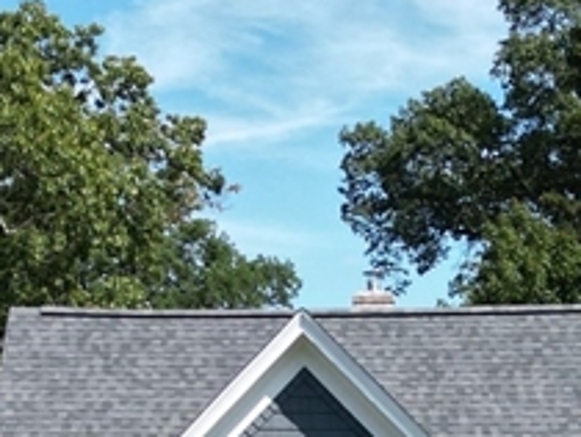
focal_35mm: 117
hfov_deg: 16.8
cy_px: 750
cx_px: 346
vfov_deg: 11.8
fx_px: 1966
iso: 130
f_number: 1.7
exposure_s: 1/2500
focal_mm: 6.72
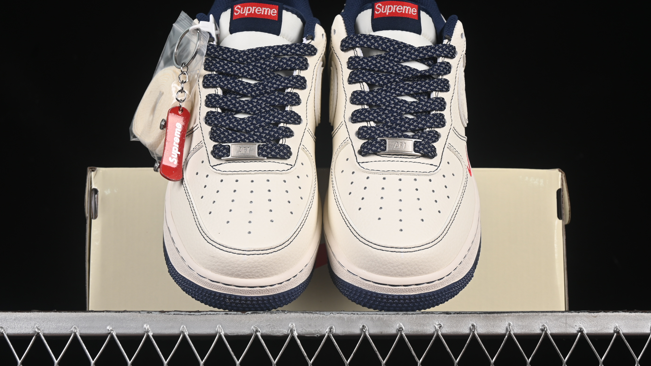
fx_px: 1364
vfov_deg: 15.3
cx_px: 325
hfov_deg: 26.9
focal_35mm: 79
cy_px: 176
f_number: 8
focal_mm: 50
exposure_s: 1/80
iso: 160
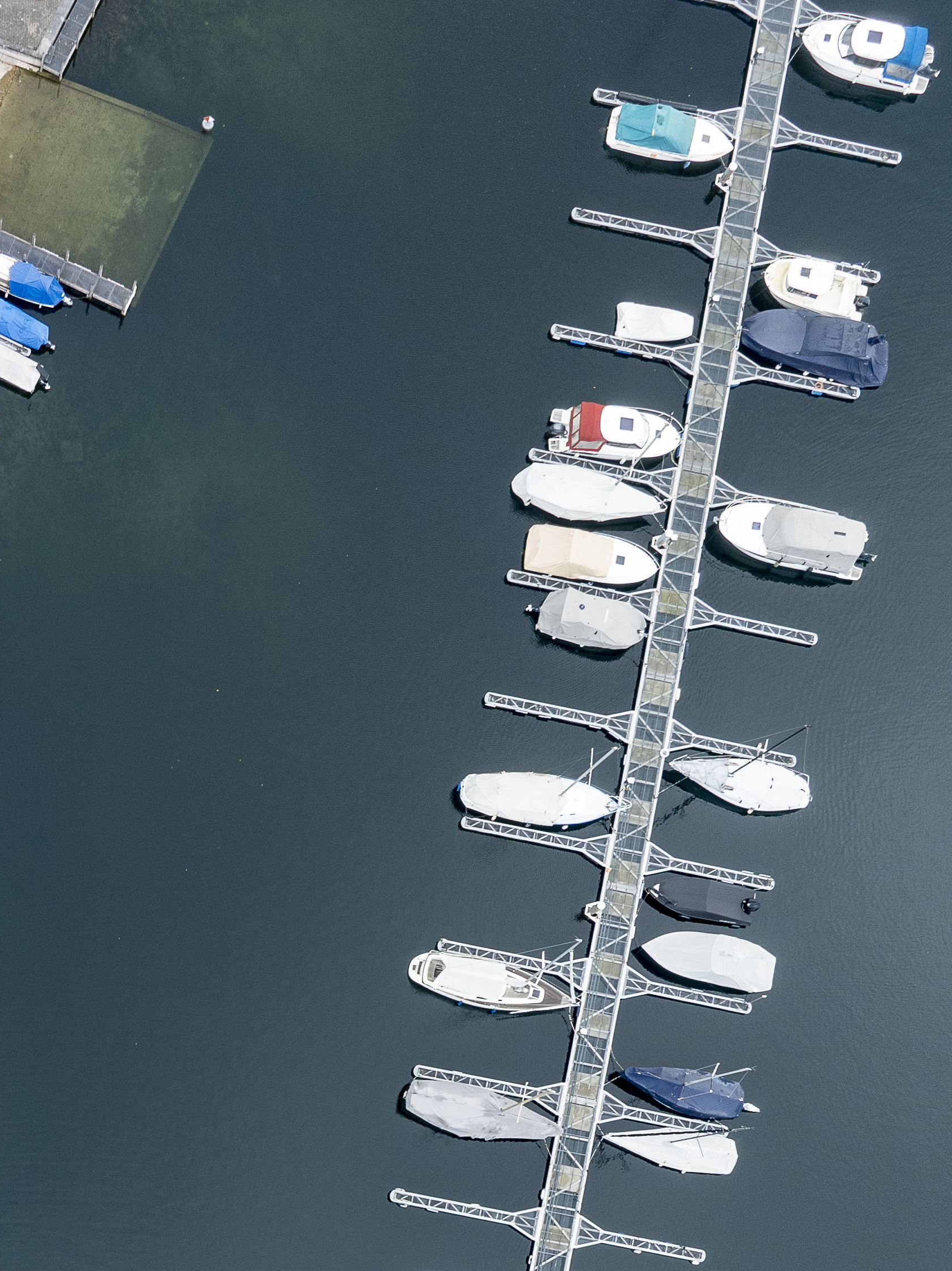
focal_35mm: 56
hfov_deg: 24.3
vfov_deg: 31.4
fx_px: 2055
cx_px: -111
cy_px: 1311
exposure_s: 1/30
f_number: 5.6
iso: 100
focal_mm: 12.29
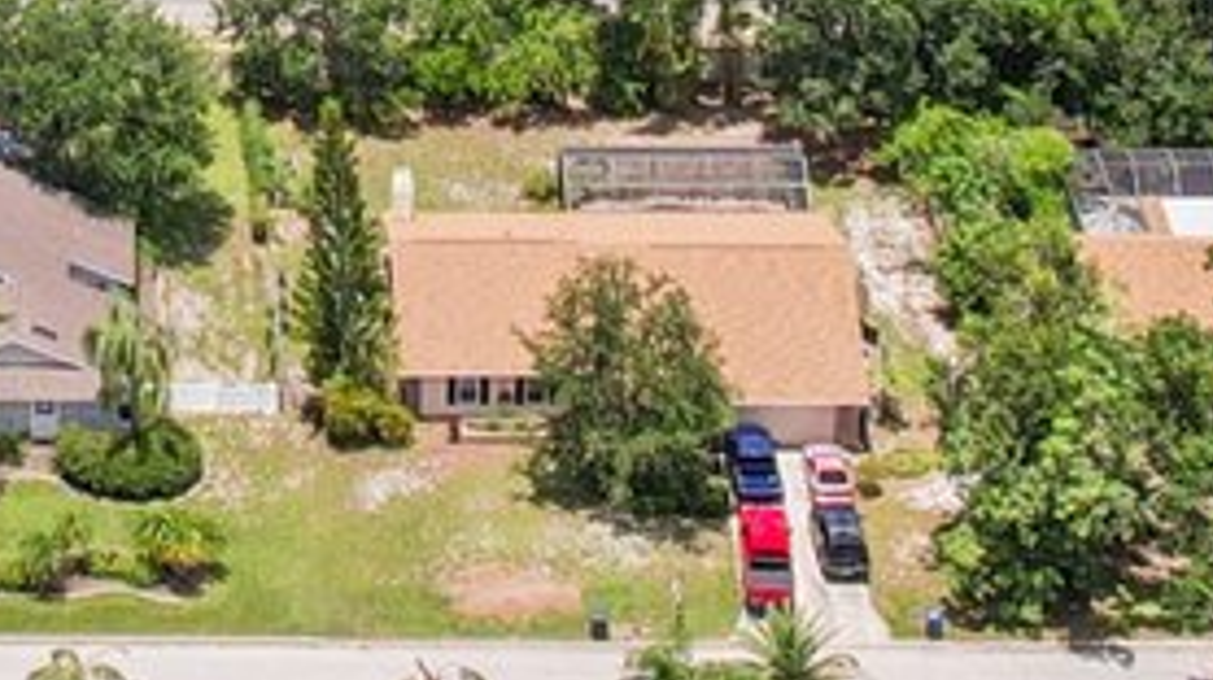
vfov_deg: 6.8
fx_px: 5465
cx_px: 22
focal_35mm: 170
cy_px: -839
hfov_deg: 12.5
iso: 130
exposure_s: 1/2000
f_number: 2.8
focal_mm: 8.38
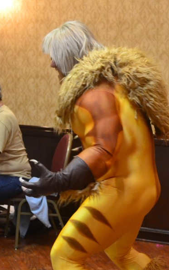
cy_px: 237
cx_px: 105
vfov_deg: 19.9
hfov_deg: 12.7
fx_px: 759
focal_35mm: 103
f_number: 5
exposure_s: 1/20
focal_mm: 35
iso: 3200
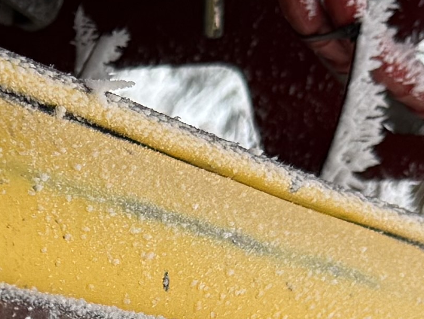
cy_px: 743
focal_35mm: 170
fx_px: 2083
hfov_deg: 11.1
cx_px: -242
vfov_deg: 8.1
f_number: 1.78
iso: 80
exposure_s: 1/813
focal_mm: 6.76
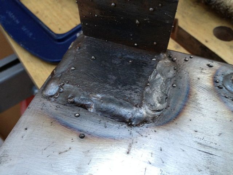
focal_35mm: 35
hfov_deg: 52.6
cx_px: 116
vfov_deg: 40.7
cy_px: 88
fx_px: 236
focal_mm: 4.28
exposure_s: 1/20
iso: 160
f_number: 2.4
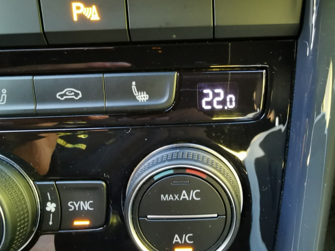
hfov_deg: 67.3
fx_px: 252
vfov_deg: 53.1
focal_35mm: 26
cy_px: 126
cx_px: 168
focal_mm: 2.26
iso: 640
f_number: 2.2
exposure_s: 1/16.7
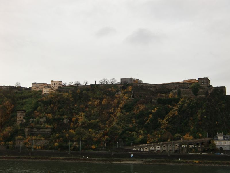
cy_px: 86
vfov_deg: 30.9
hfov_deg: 40.4
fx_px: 312
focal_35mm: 47
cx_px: 115
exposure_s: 1/100
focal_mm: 8.4
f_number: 4
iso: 64
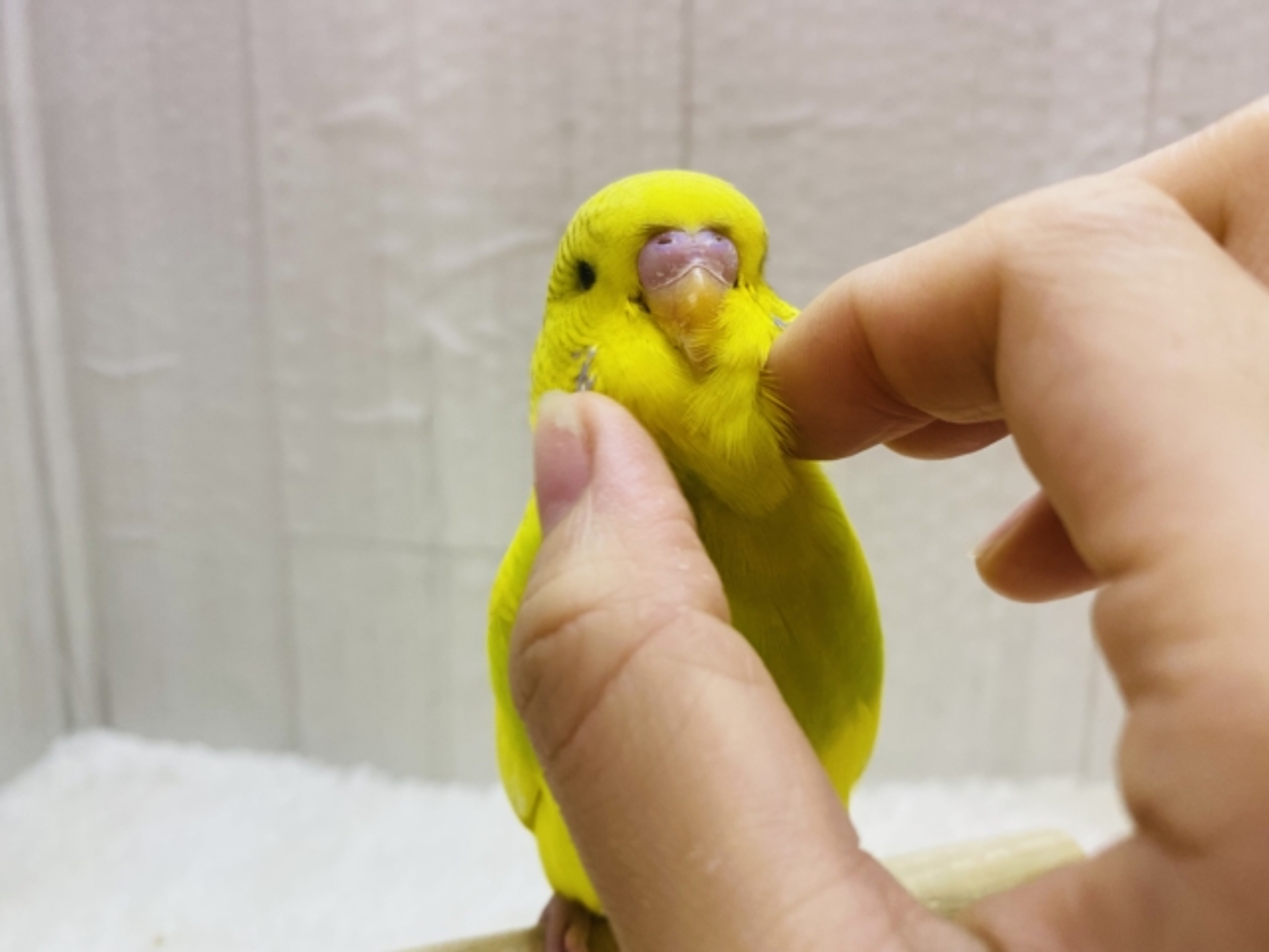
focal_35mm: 25
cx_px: 634
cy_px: 476
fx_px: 916
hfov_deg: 69.4
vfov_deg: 54.9
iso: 100
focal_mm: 4.25
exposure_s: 1/100
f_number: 1.8
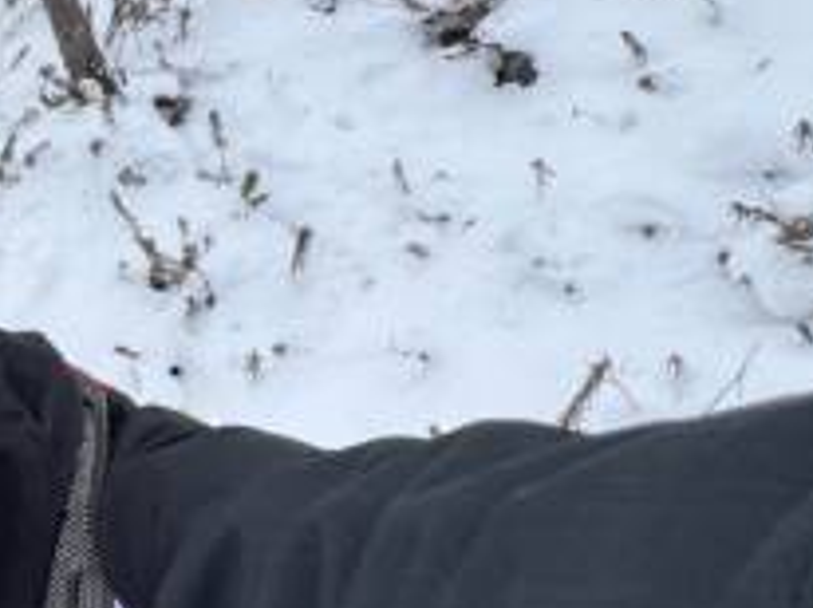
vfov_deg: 30.2
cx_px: -343
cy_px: 336
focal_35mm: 48
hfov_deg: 28.8
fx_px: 1126
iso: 32
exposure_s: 1/622
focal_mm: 1.57
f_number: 1.8
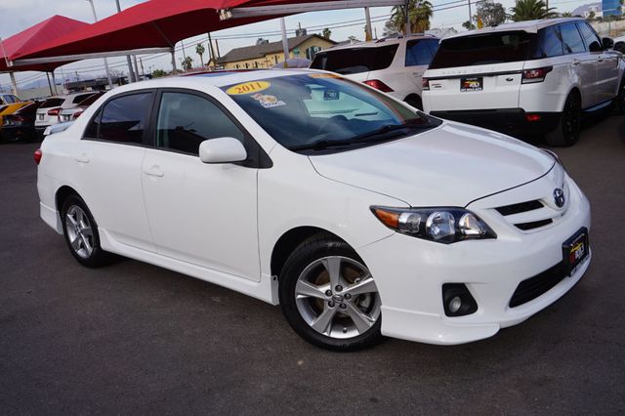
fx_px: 547
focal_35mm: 32
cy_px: 208
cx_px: 312
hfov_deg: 59.5
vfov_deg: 41.7
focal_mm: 21
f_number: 14
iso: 100
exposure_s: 1/80
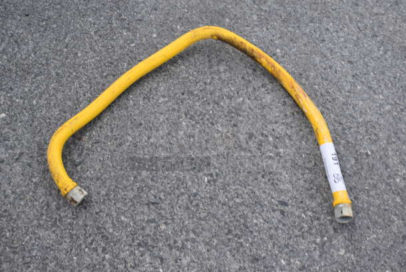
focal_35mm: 38
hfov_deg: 51.2
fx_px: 423
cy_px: 136
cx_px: 203
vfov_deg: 35.6
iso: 200
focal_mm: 25
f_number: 7.1
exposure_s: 1/320
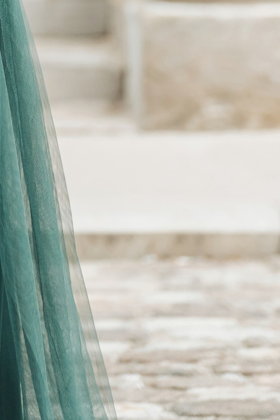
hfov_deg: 6.0
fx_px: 2624
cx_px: -199
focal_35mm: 225
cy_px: -259
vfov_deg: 8.9
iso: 400
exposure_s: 1/320
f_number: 1.3
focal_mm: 50
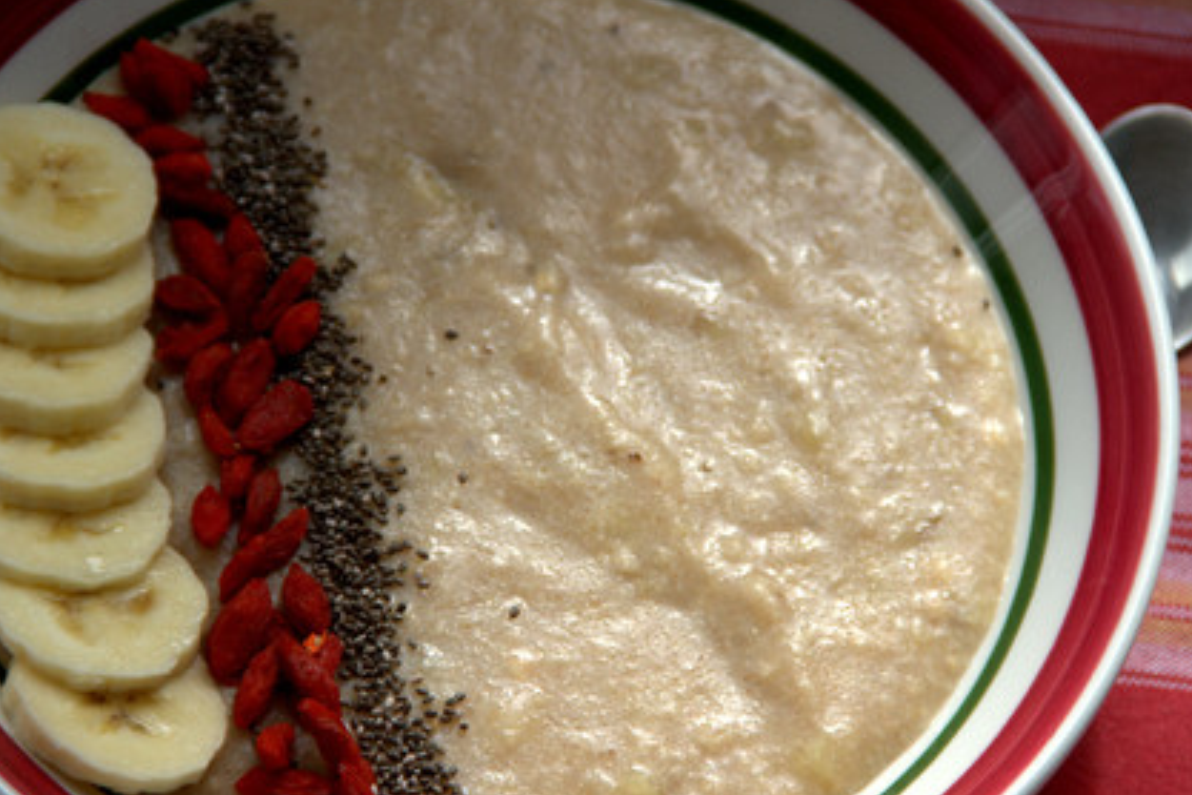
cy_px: 413
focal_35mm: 253
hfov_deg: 8.1
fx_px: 8376
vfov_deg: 5.4
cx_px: 615
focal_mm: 135
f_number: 5.6
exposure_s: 1/250
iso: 100
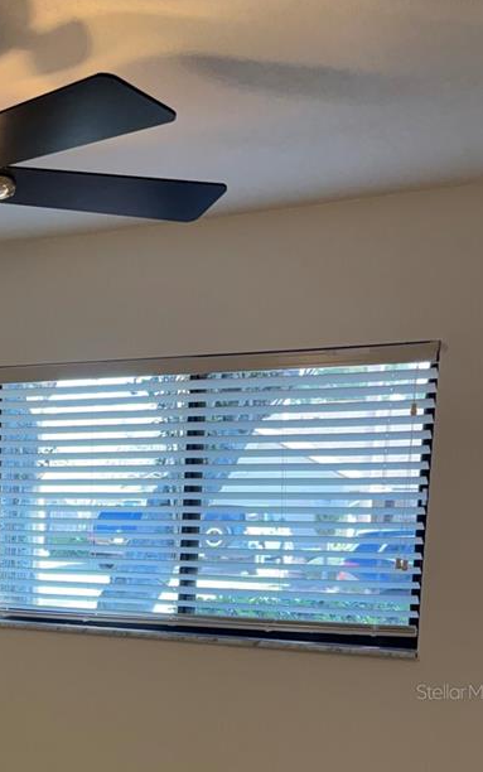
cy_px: 691
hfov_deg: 22.5
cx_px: -62
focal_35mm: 54
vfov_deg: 35.4
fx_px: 1136
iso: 125
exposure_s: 1/120
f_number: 1.6
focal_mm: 5.96
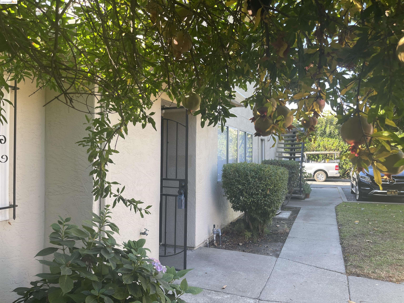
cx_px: 202
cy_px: 152
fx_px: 292
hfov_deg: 69.4
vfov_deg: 54.9
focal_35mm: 25
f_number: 1.6
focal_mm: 5.1
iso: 32
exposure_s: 1/125
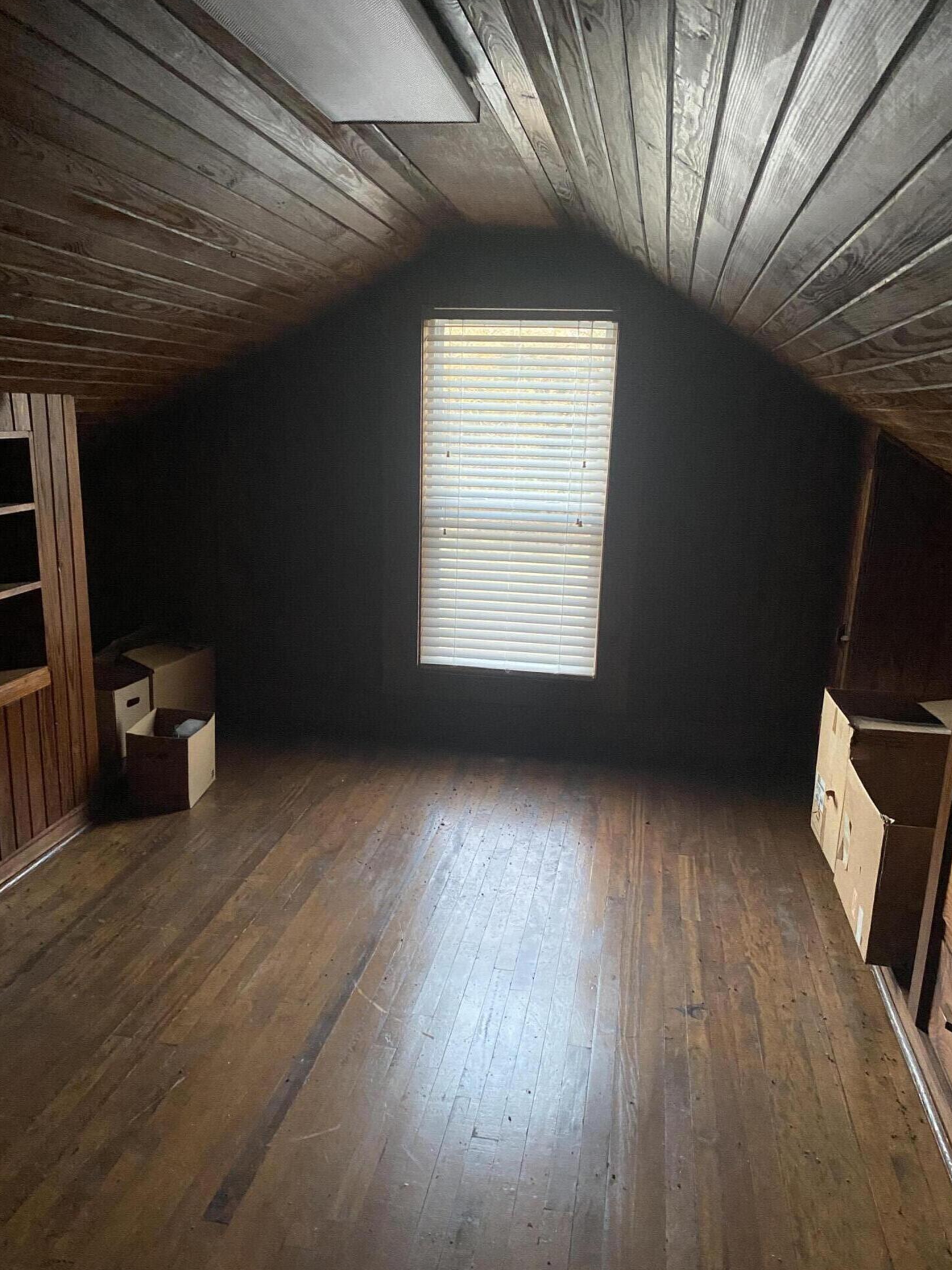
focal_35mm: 27
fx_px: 990
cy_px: 652
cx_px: 472
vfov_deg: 65.3
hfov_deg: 51.3
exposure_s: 1/38
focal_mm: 4.25
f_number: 1.8
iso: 640
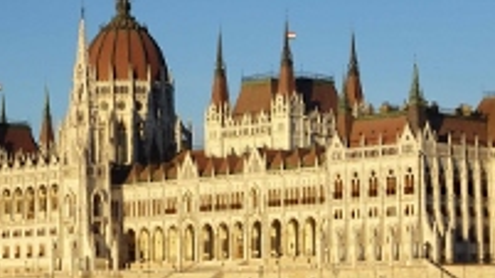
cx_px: 208
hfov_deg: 19.3
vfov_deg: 10.9
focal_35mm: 111
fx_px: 1457
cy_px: 210
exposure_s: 1/500
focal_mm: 7.58
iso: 80
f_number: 4.5
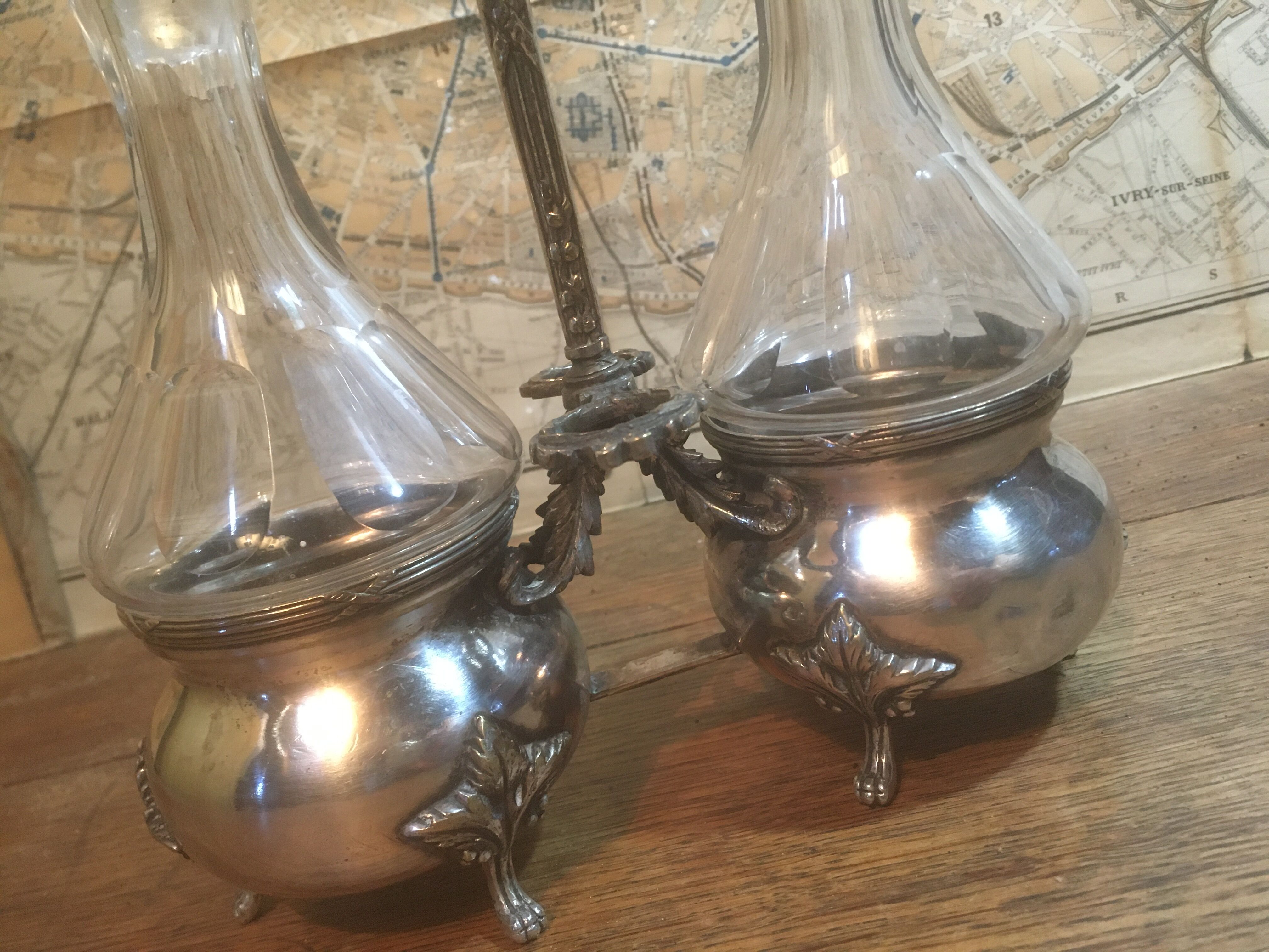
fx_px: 1063
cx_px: 634
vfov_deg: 48.2
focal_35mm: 29
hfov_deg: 61.7
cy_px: 476
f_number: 2.2
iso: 200
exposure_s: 1/17
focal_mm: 4.15
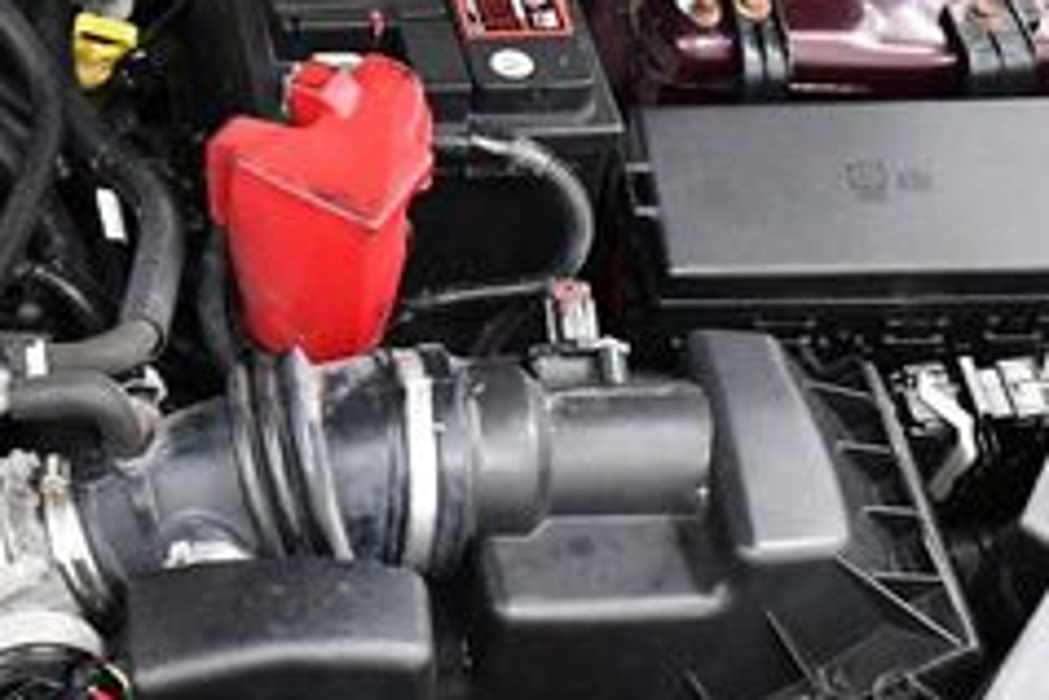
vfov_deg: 14.1
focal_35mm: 97
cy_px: 253
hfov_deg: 19.7
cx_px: -220
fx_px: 2828
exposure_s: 1/125
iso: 2800
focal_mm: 18
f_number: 3.5
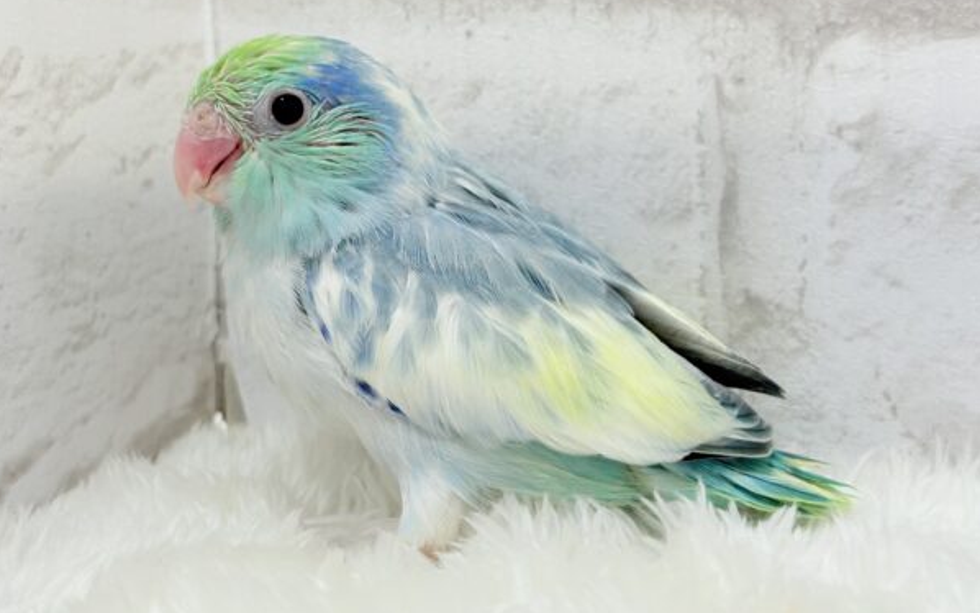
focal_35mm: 59
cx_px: 464
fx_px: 1576
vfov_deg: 22.0
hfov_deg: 34.5
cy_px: 239
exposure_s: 1/100
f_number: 1.6
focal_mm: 5.96
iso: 80
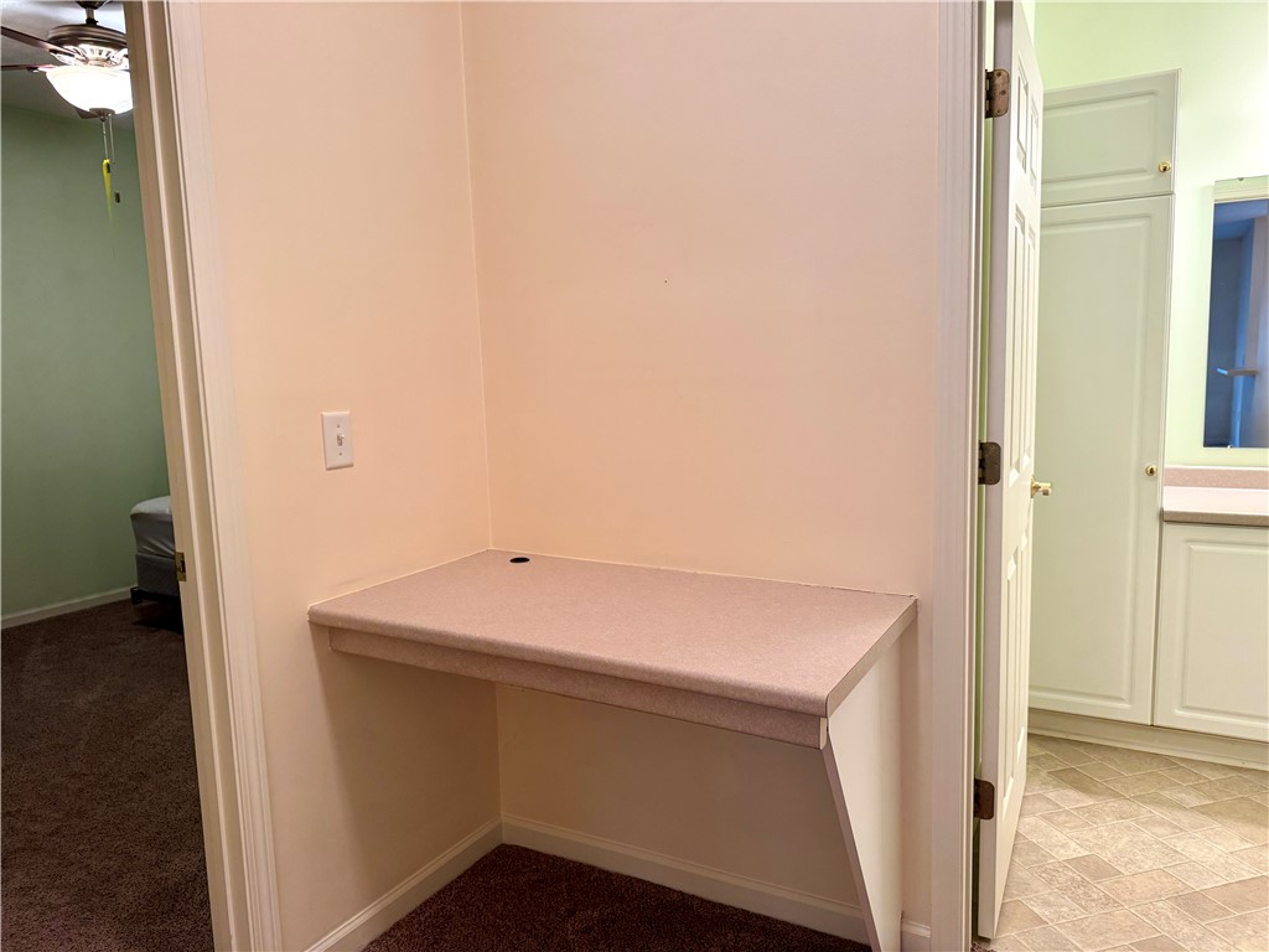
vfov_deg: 56.8
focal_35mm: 24
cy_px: 476
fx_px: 880
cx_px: 634
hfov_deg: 71.6
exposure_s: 1/120
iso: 200
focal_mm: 6.76
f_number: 1.78
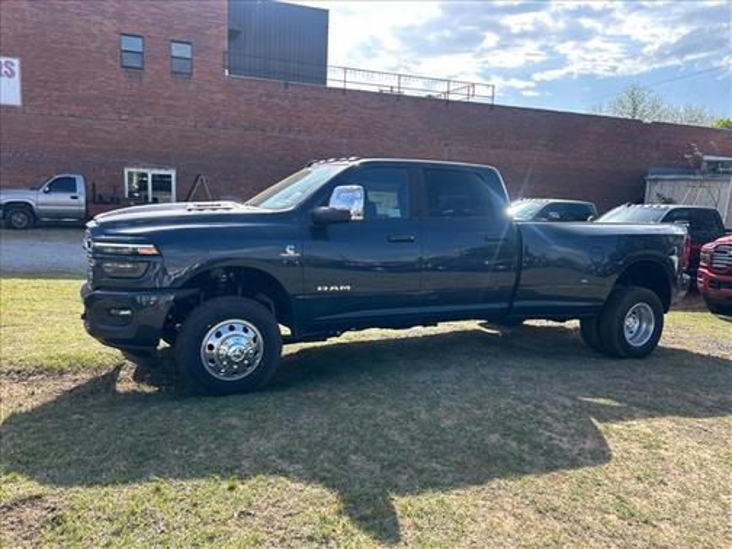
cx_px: 366
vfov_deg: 53.1
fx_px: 550
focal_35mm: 26
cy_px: 274
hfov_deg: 67.3
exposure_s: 1/1395
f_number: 1.5
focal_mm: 5.7
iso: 50
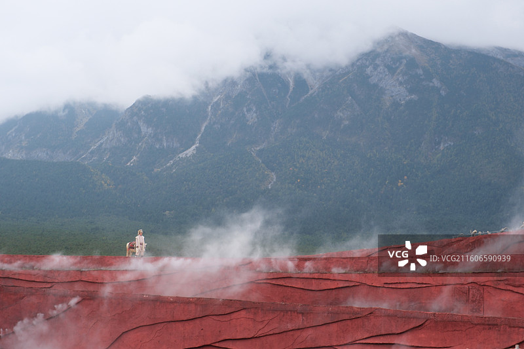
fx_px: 1091
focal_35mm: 75
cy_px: 174
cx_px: 262
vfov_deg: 18.2
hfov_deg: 27.0
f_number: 4.5
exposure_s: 1/250
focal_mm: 50
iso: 125
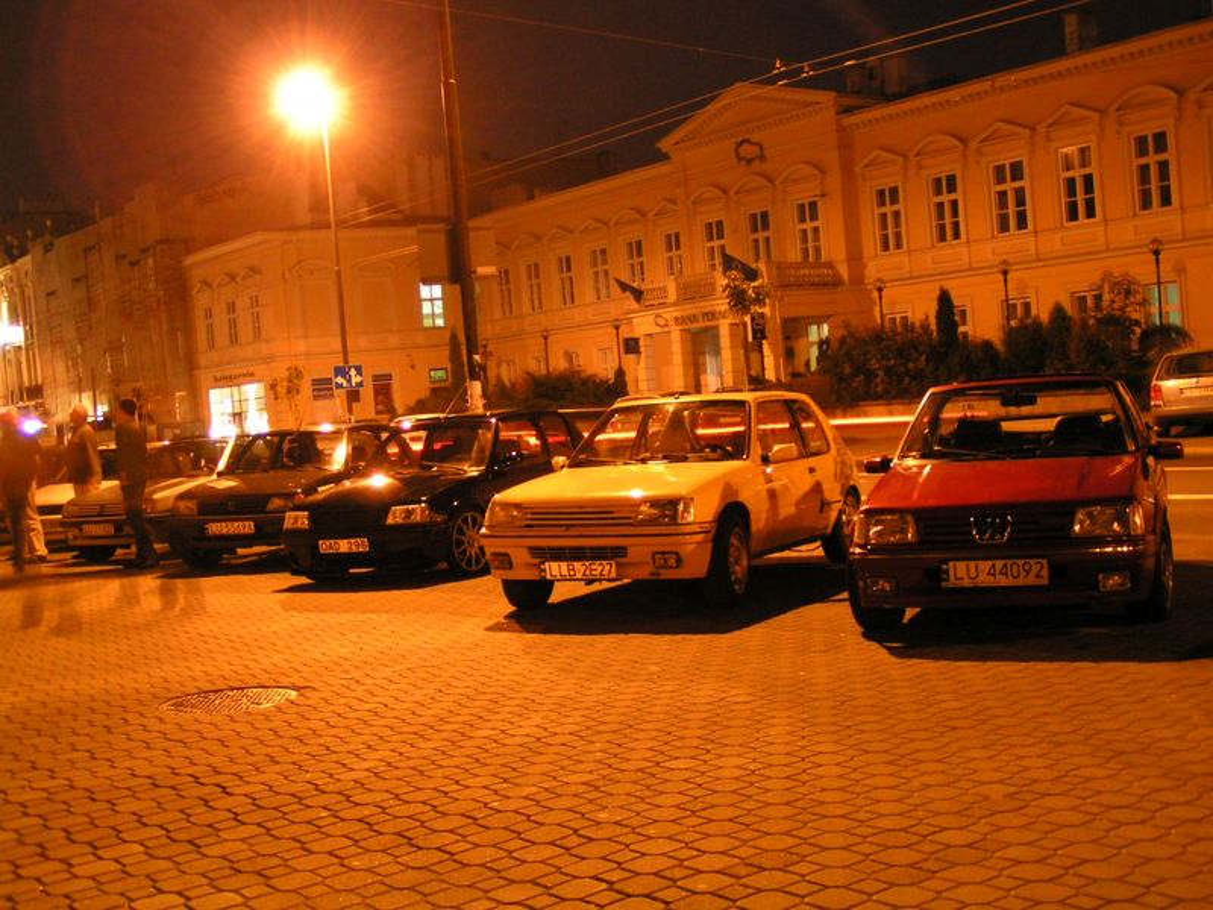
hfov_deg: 43.9
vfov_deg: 33.6
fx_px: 1507
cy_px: 455
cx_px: 606
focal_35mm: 43
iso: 200
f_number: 2.8
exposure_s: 1.6
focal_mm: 6.6
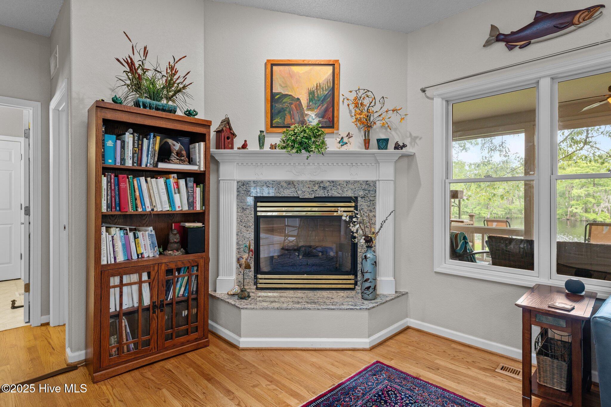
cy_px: 204
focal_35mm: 19
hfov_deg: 86.9
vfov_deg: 64.5
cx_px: 306
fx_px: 322
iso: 100
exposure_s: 3
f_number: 9
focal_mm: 19
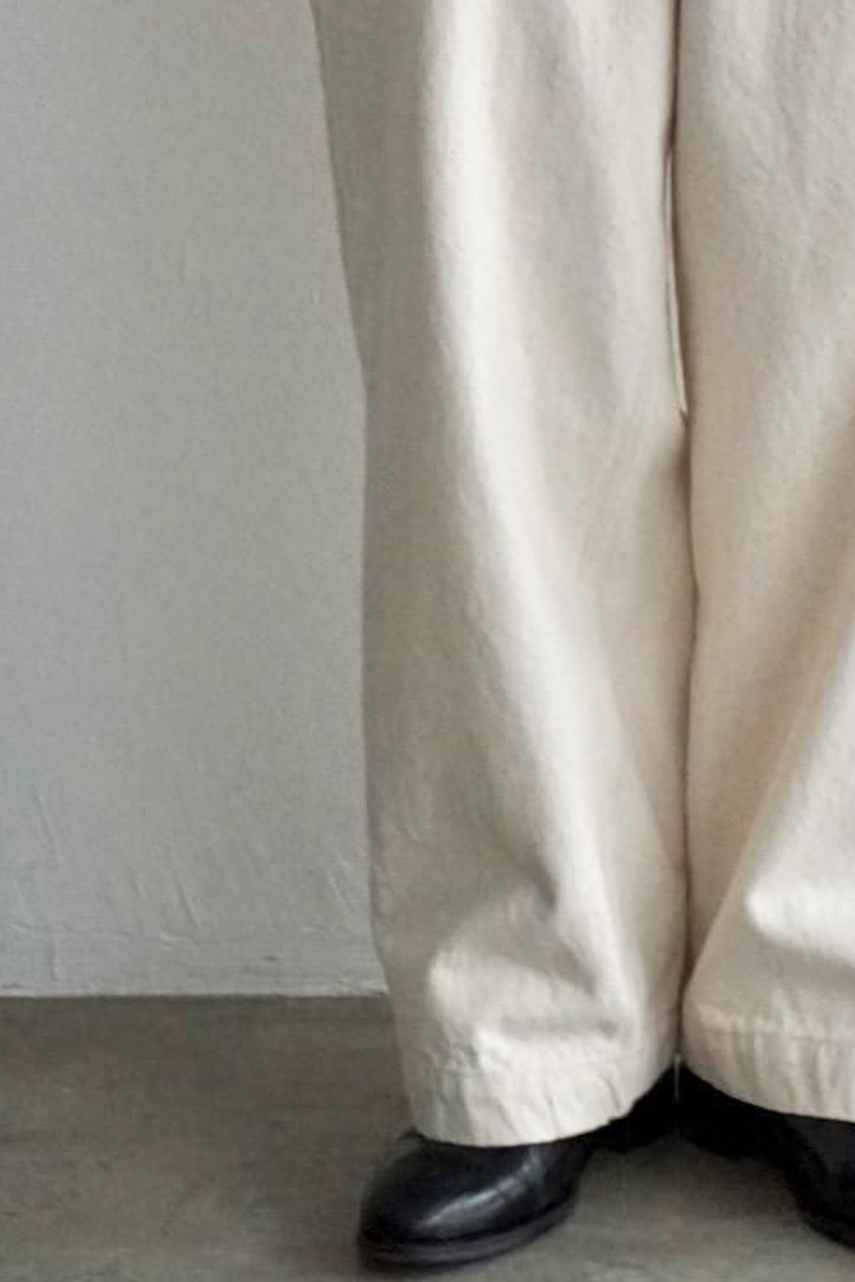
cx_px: 672
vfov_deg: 13.1
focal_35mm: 153
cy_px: -175
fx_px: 5450
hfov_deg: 9.0
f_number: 5.6
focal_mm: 63
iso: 3200
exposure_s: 1/160
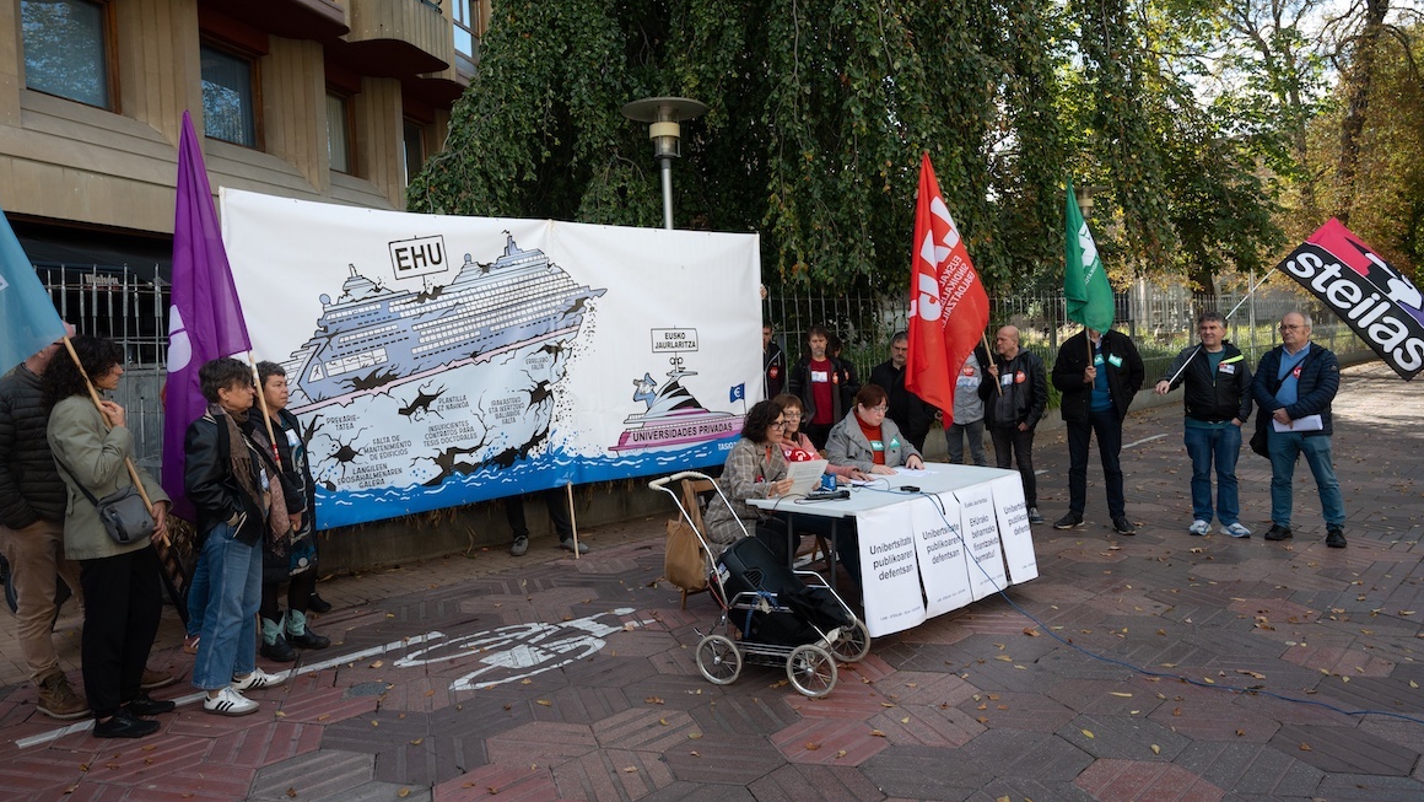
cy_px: 384
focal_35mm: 26
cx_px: 689
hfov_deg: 71.9
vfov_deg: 44.4
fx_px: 982
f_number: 6.3
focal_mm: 24
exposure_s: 1/400
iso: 400
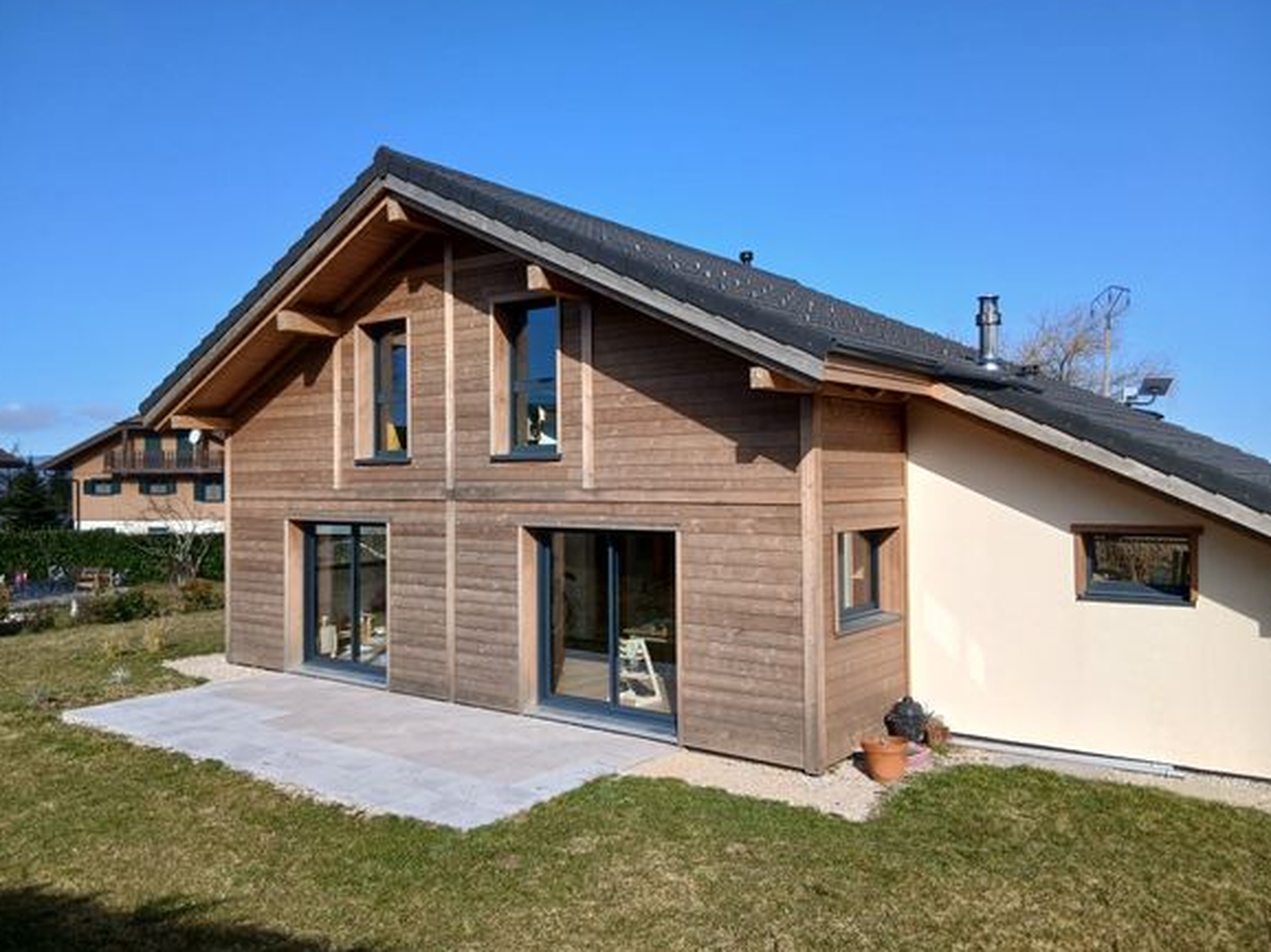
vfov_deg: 51.3
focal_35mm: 27
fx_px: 991
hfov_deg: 65.3
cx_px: 627
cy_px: 471
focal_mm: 3.98
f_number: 1.8
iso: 20
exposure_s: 1/621
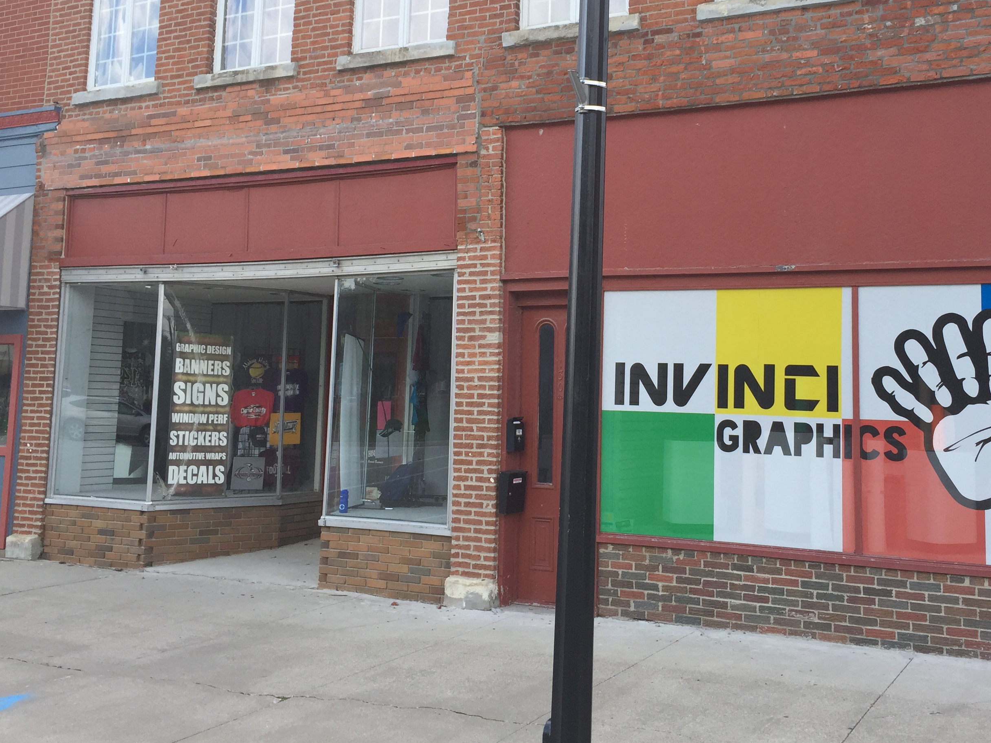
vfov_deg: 36.5
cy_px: 256
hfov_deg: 47.6
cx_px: 594
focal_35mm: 39
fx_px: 1116
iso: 32
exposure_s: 1/534
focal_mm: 4.15
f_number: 2.2
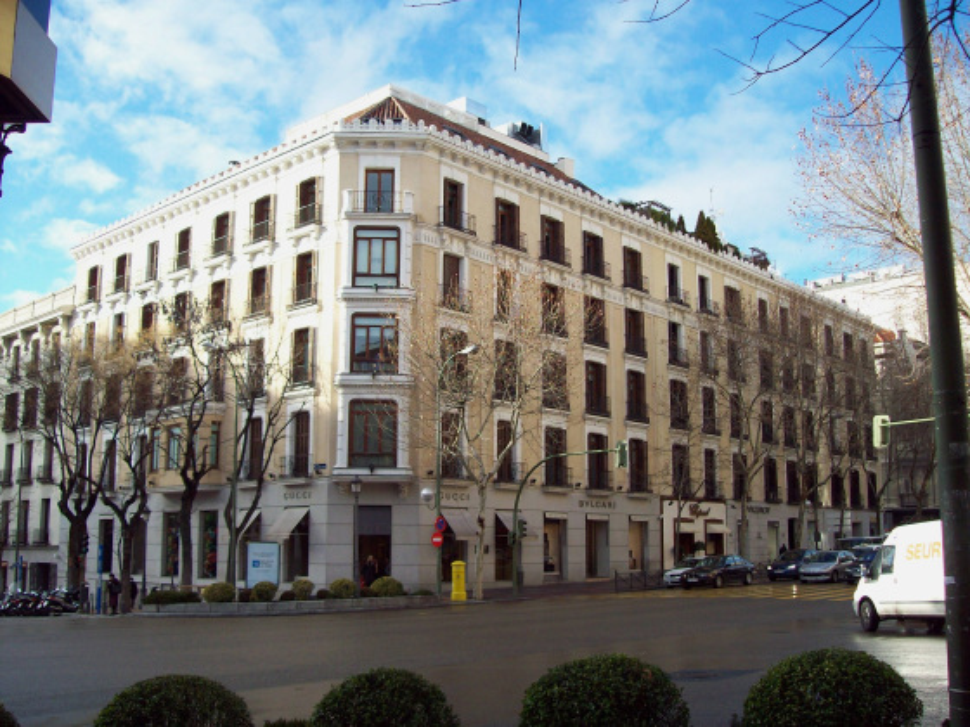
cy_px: 364
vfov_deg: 39.7
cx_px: 485
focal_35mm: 36
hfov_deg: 51.4
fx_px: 1009
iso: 80
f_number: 2.7
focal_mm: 6
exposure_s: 1/436
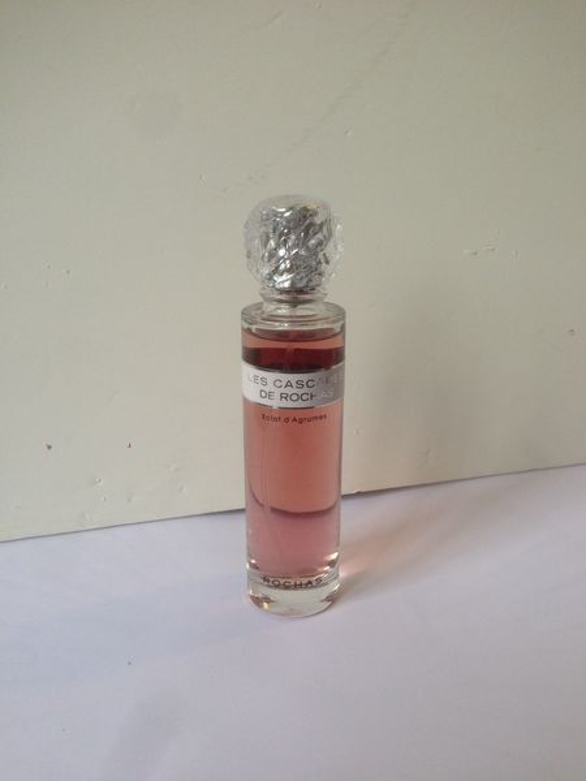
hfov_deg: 42.9
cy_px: 390
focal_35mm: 33
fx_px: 745
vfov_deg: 55.4
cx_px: 293
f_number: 2.4
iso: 80
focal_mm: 4.12
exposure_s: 1/120
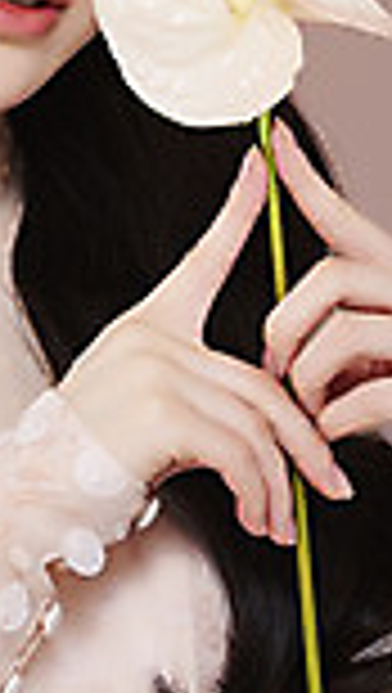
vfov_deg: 7.5
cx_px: 34
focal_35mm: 285
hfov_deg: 4.3
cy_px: 14
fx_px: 5249
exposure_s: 1/125
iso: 64
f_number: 11
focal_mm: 105
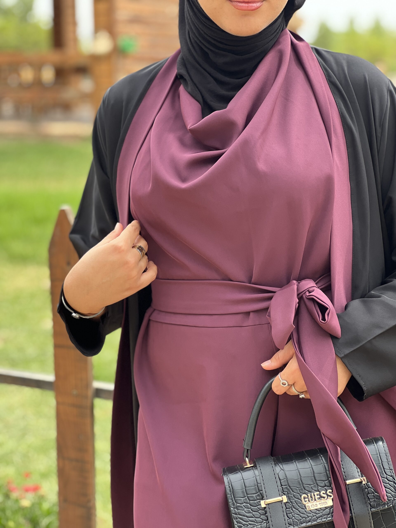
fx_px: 1174
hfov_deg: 19.1
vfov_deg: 25.3
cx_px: 198
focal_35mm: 77
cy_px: 264
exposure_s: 1/121
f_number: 2.8
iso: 40
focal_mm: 9
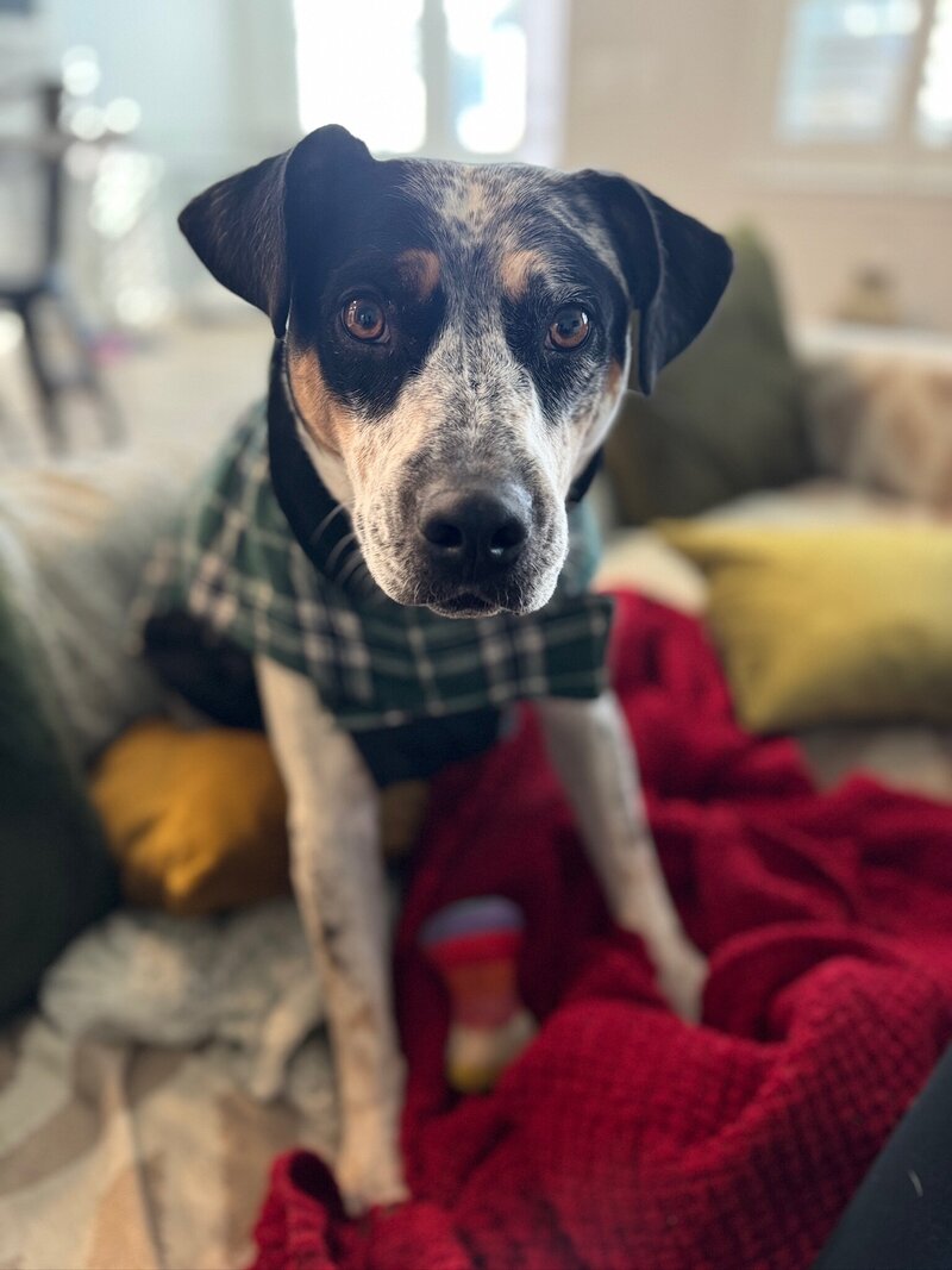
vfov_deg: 71.6
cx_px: 476
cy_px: 635
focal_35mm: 24
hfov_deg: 56.8
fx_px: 880
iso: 250
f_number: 1.78
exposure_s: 1/60
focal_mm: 6.76
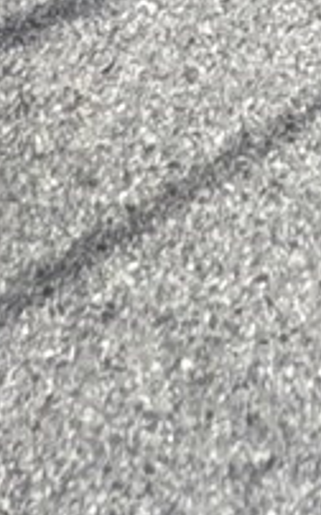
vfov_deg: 9.2
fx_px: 1584
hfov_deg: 9.2
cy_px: -1354
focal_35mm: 113
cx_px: 960
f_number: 2.2
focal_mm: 2.22
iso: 50
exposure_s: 1/1370
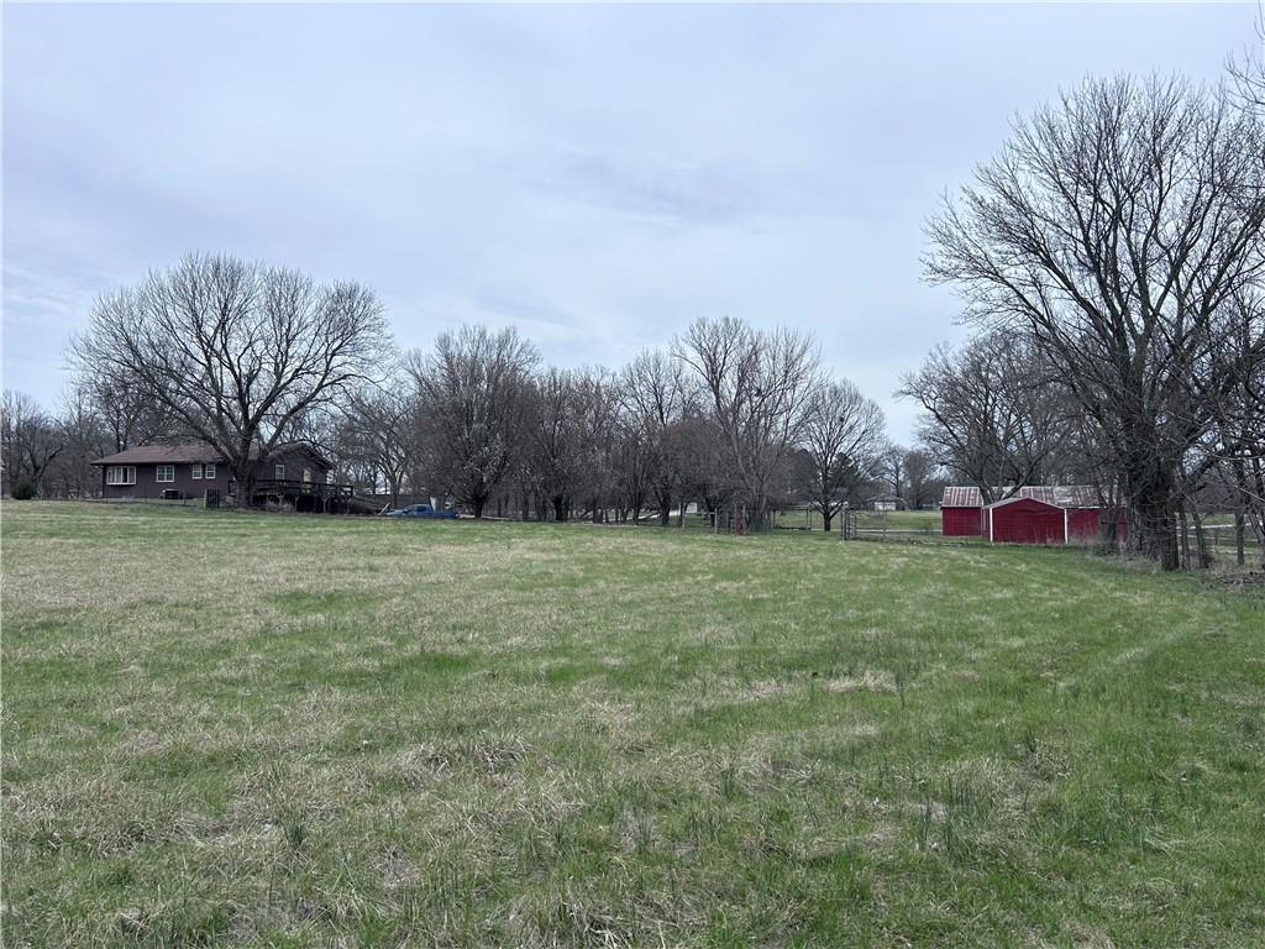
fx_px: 950
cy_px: 474
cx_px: 632
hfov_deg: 67.3
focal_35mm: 26
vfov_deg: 53.1
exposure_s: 1/5076
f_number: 1.5
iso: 50
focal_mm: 5.7
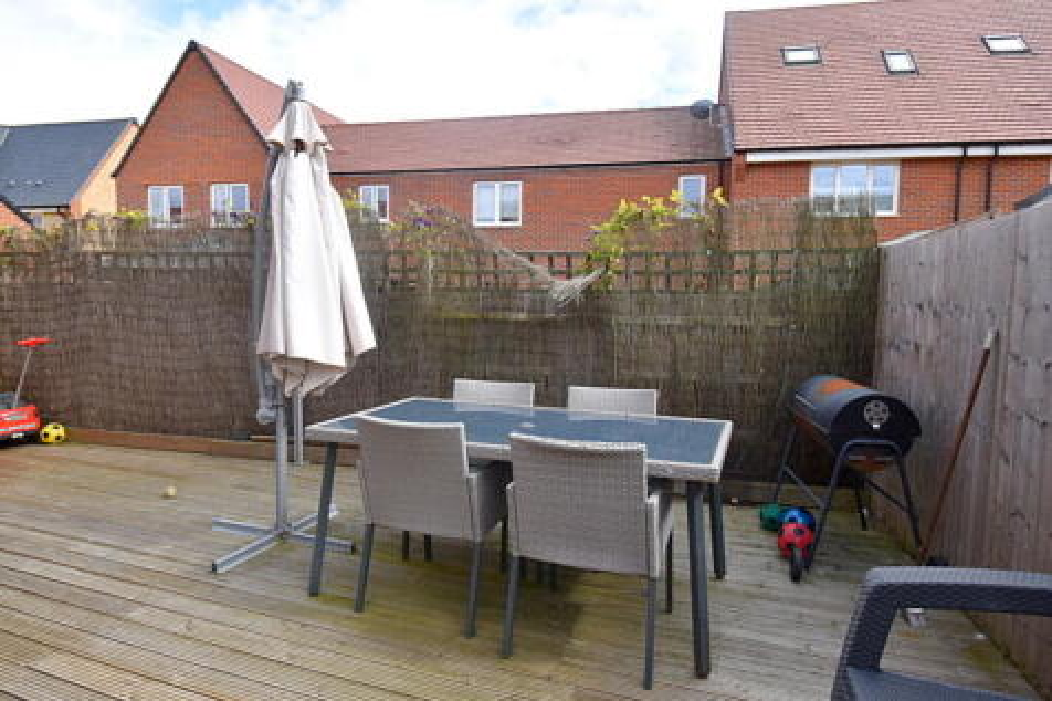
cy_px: 350
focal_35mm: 20
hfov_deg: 85.4
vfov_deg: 63.2
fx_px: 570
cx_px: 526
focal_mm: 13
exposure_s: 1/320
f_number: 7.1
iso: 200
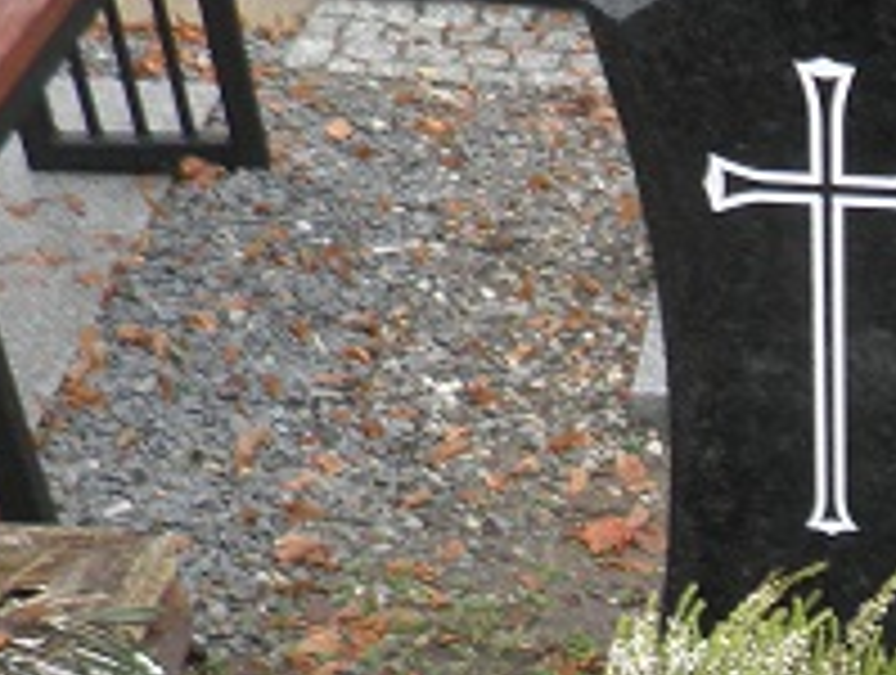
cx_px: 1090
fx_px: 1997
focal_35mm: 77
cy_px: 914
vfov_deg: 17.8
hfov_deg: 23.1
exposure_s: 1/30
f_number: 3.3
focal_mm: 4.3
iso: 64
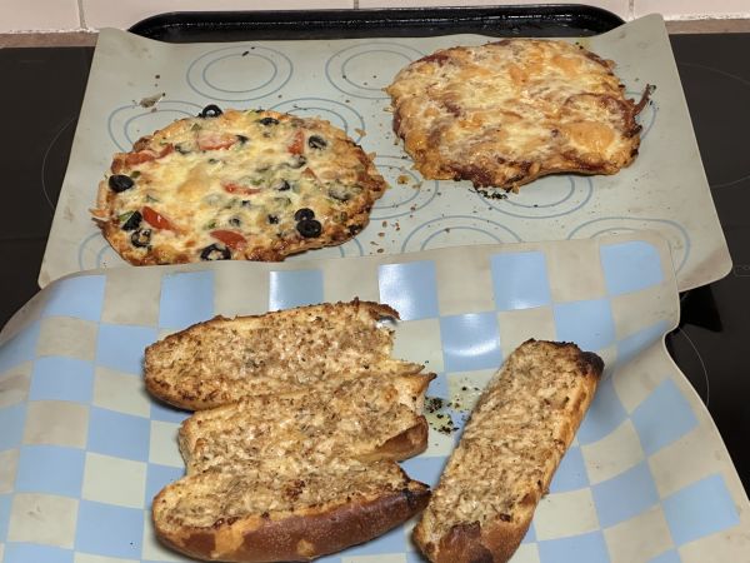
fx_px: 1668
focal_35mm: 77
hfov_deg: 25.3
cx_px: 375
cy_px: 282
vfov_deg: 19.1
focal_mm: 9
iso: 500
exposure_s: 1/34
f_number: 2.8
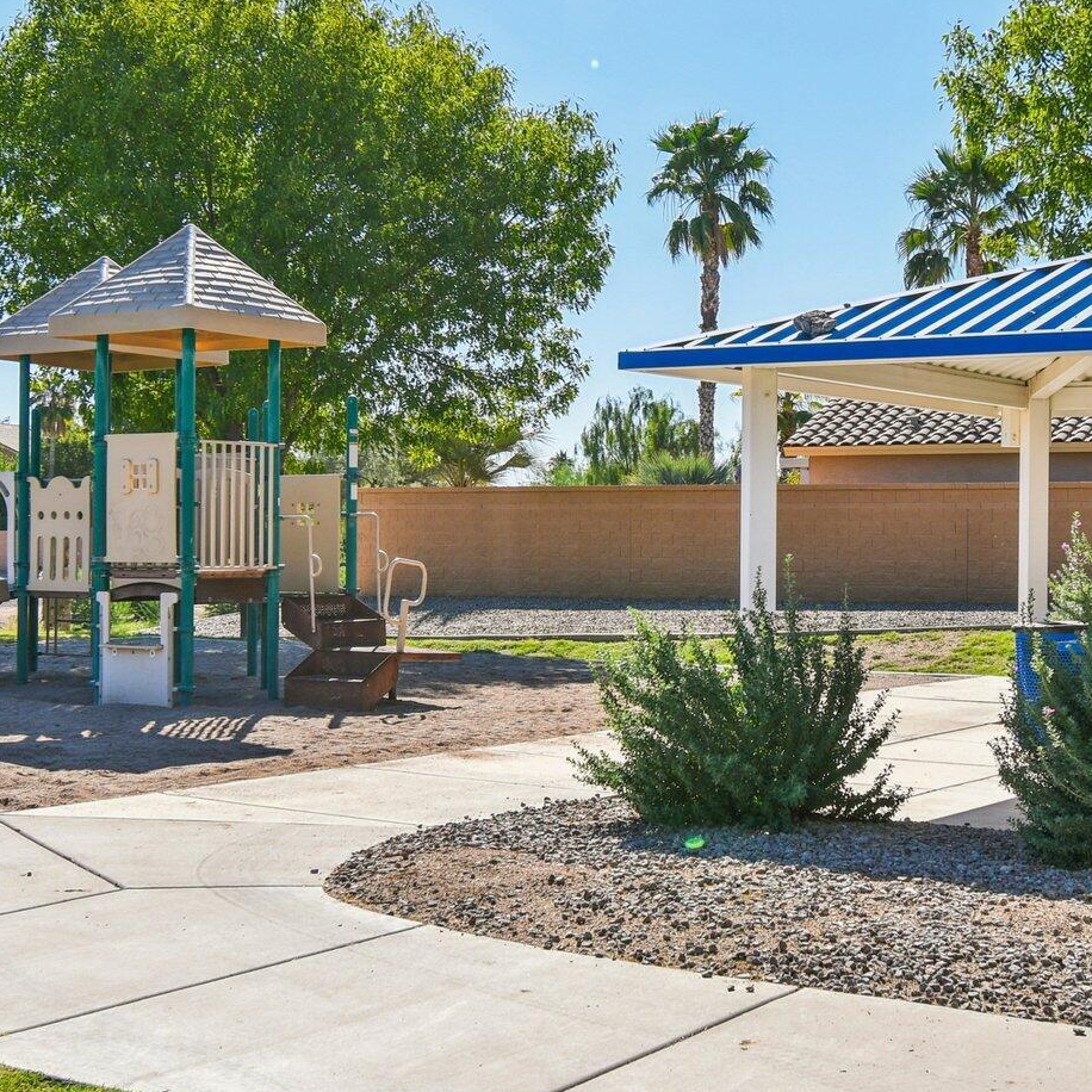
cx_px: 664
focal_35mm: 57
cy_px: 504
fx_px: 2034
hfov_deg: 30.0
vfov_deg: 30.0
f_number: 8
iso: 100
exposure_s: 1/250
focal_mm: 20
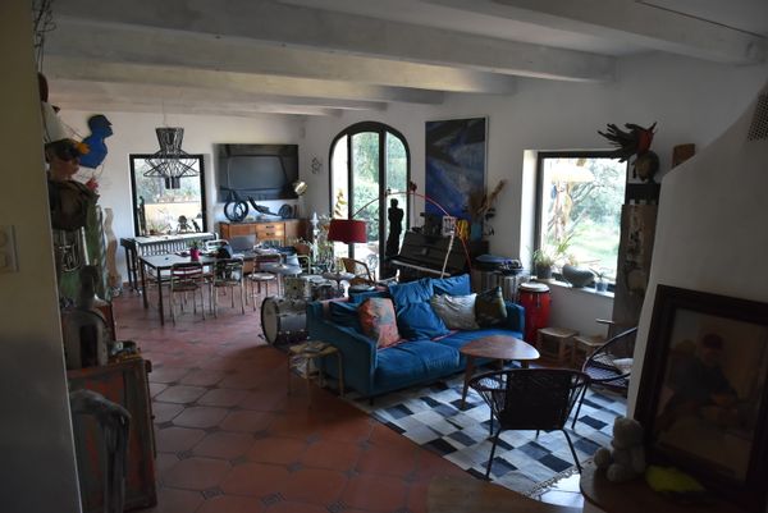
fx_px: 576
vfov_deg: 48.0
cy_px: 256
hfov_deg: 67.3
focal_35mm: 27
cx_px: 384
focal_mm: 18
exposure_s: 1/60
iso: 1100
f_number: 4
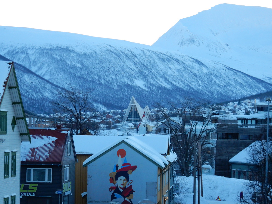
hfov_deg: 16.8
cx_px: 136
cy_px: 102
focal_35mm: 117
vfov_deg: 12.7
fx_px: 919
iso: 400
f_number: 5.6
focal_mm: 20.9
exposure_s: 1/160
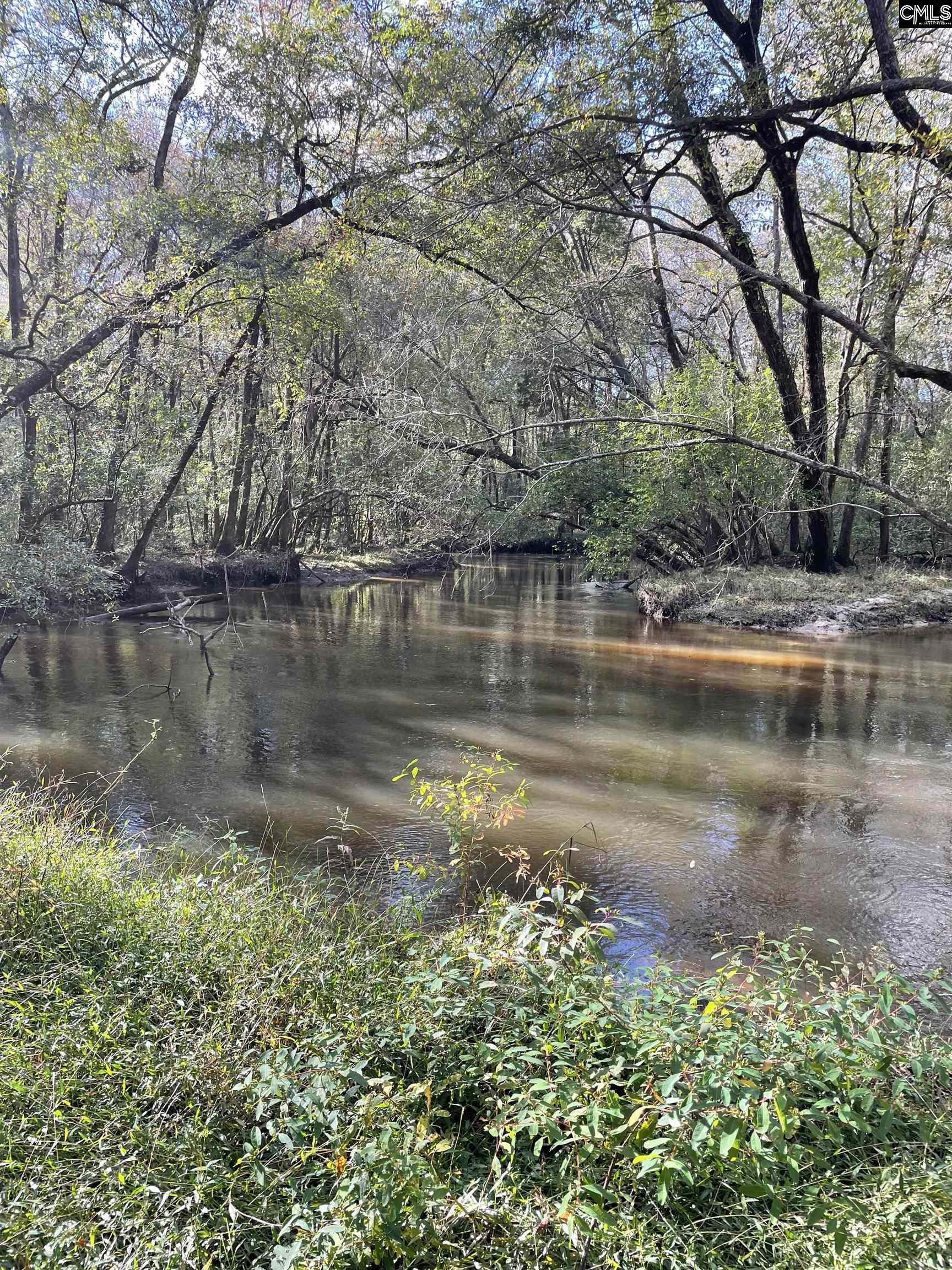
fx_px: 953
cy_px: 635
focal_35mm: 26
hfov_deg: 53.1
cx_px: 476
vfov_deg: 67.3
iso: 32
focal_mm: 4.2
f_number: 1.6
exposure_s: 1/135
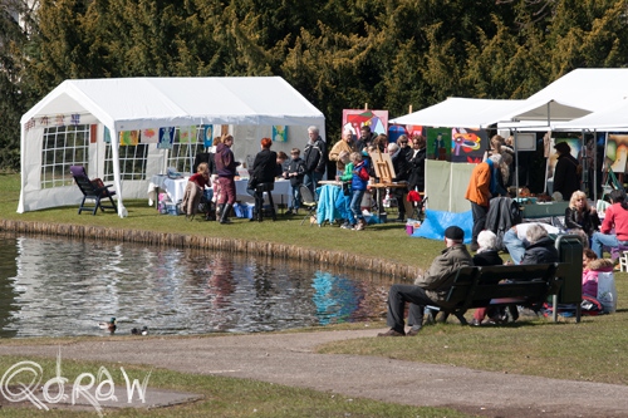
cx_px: 314
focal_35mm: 112
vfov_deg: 12.2
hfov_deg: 18.2
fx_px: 1962
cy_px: 209
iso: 100
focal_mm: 75
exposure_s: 1/250
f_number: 7.1
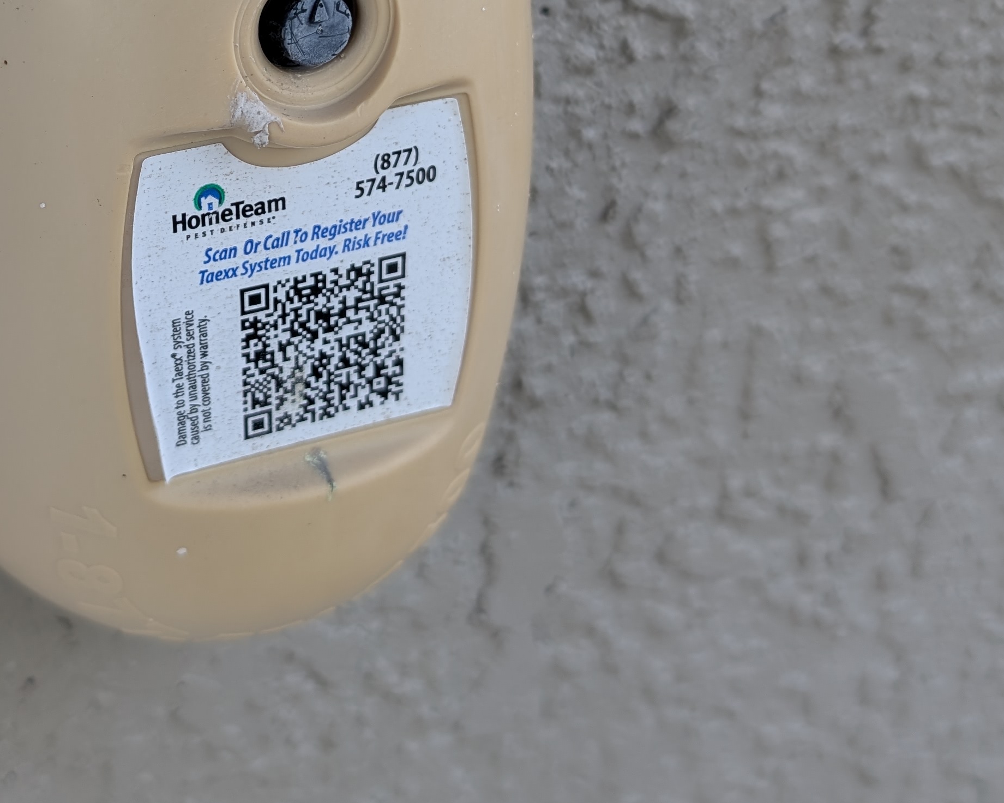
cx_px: 161
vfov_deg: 28.5
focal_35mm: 52
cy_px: 156
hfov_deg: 34.6
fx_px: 1545
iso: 51
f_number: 1.68
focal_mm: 6.9
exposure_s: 1/191
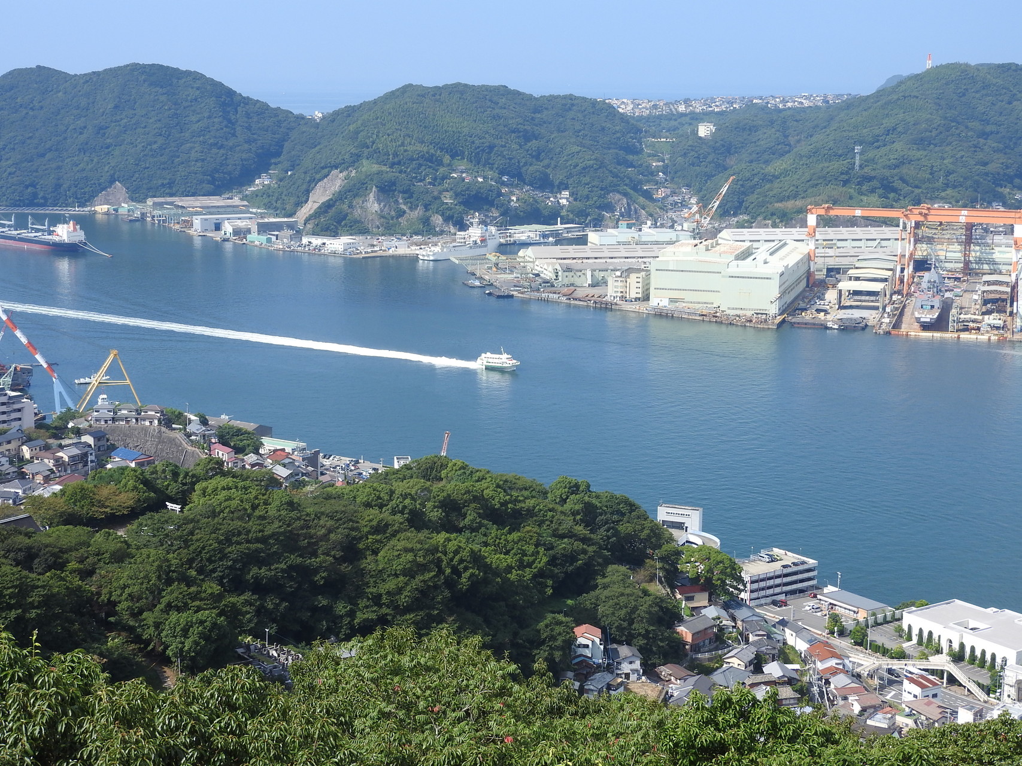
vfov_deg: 24.4
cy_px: 383
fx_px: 1771
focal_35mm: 60
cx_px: 511
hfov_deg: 32.2
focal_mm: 10.7
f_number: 4.2
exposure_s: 1/800
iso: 100
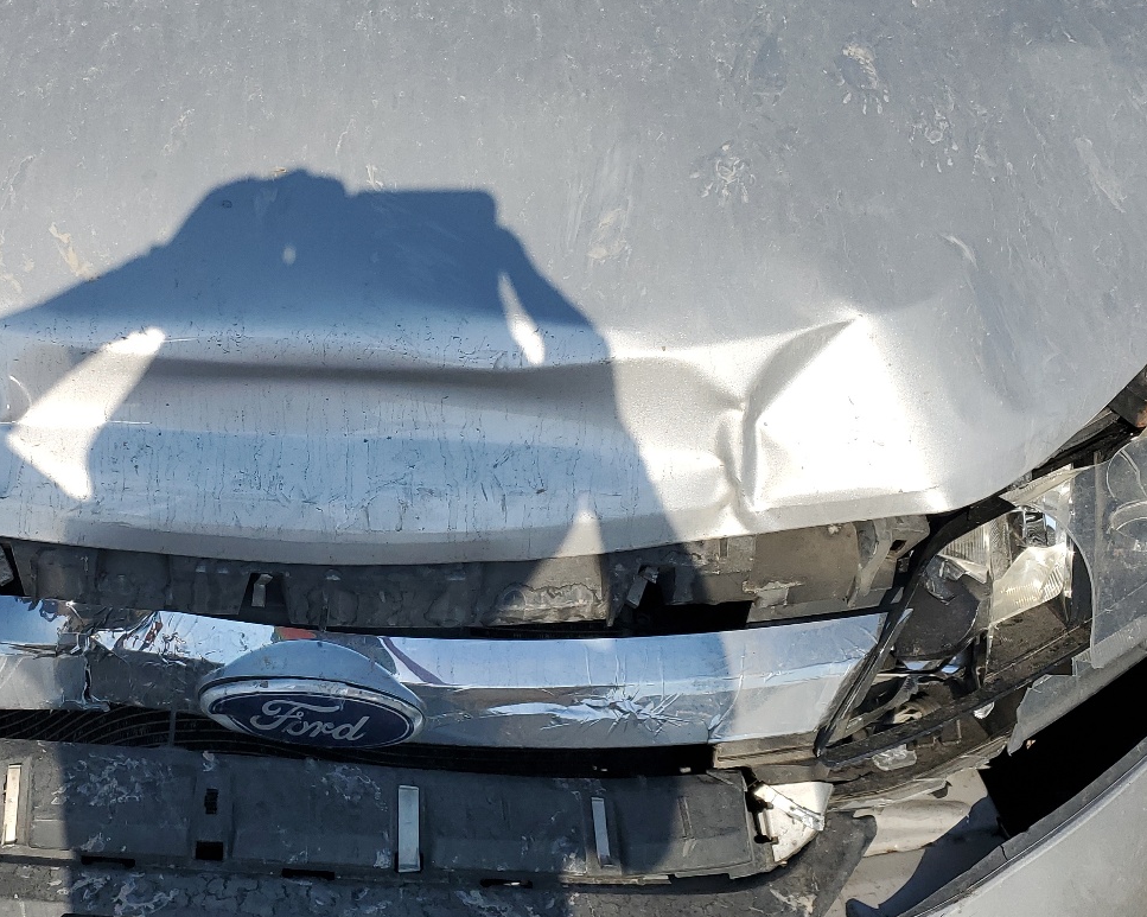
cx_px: 298
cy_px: 489
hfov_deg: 42.6
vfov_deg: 35.6
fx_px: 1425
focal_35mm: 42
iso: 50
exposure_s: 1/5000
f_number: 1.5
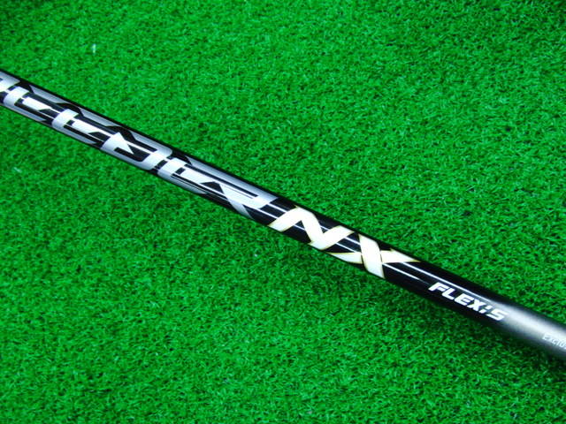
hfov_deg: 50.1
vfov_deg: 38.7
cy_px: 212
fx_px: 605
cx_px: 283
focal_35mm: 37
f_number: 3.6
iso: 400
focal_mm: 6.42
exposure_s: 1/30
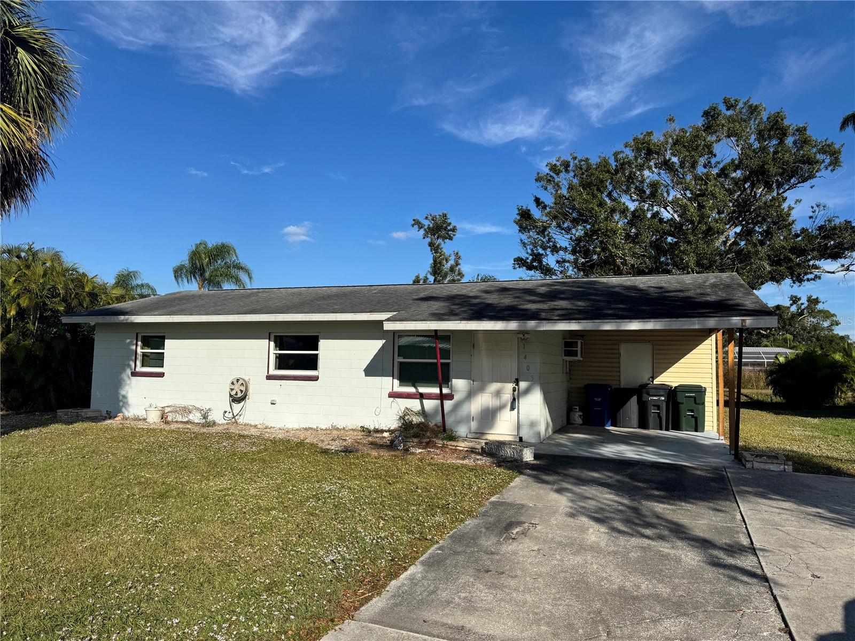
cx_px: 428
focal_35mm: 24
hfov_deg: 71.6
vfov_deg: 56.8
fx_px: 593
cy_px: 320
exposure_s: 1/6410
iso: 80
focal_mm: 6.76
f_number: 1.78
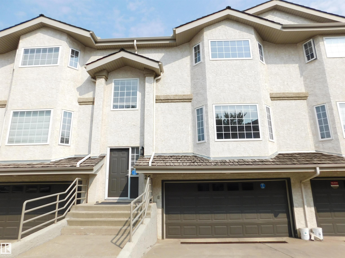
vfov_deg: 58.9
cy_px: 129
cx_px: 172
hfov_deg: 73.9
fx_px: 229
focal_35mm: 23
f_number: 6
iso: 125
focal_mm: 4
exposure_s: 1/400
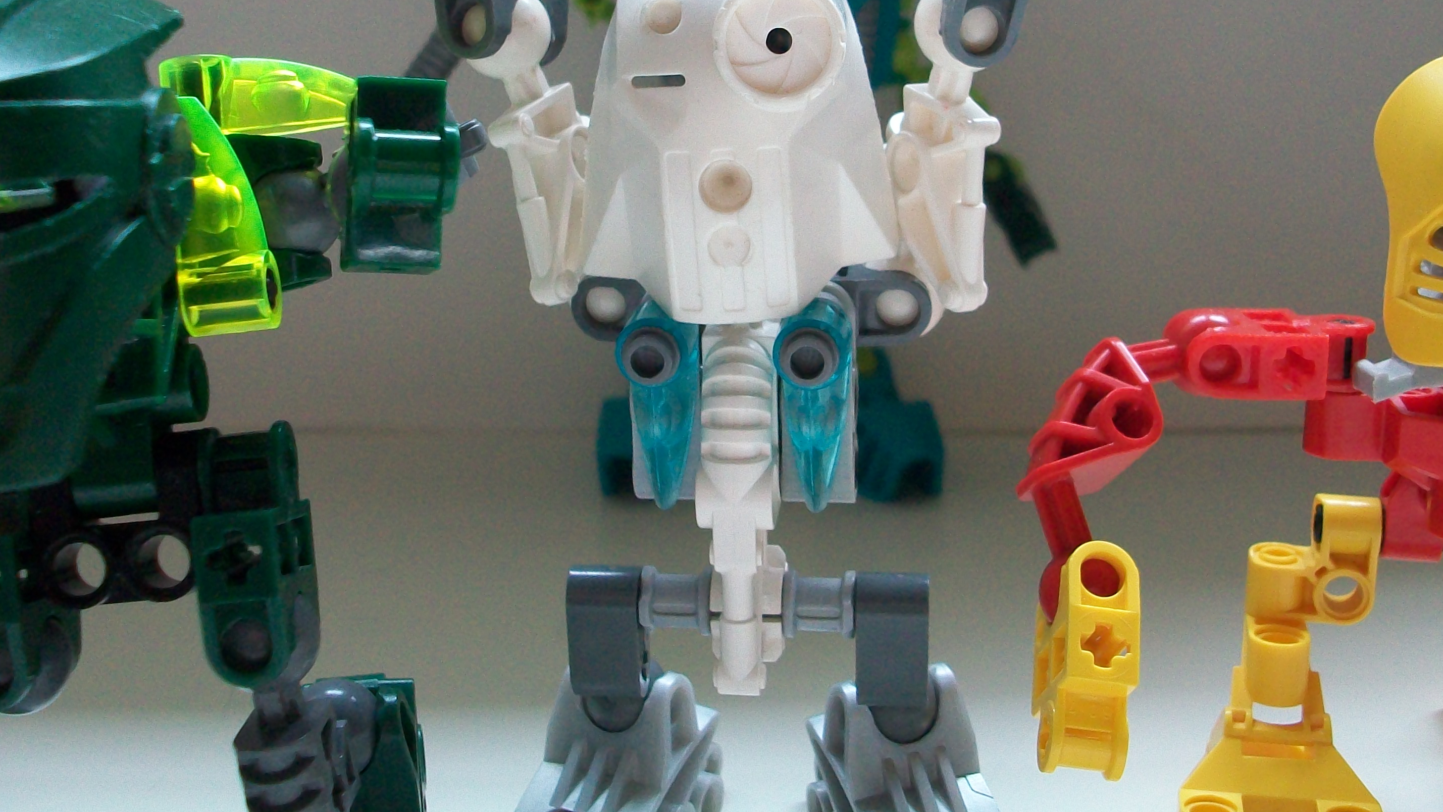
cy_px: 186
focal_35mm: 45
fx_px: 1722
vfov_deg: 26.1
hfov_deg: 45.5
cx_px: 746
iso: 160
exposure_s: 1/30
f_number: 2.8
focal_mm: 5.7
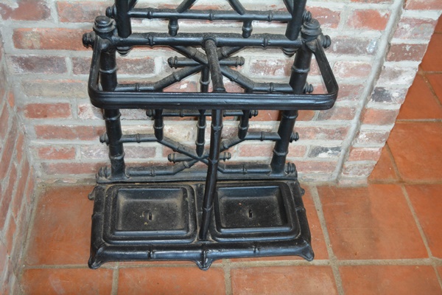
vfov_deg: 31.9
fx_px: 516
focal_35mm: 42
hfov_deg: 46.4
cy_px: 148
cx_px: 221
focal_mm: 28
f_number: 4.5
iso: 1800
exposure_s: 1/60
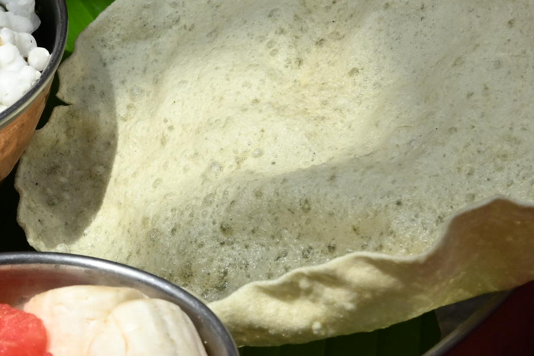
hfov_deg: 5.4
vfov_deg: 3.6
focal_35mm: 379
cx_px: -319
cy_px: -144
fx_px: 5620
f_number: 10
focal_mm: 85
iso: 500
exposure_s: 1/640
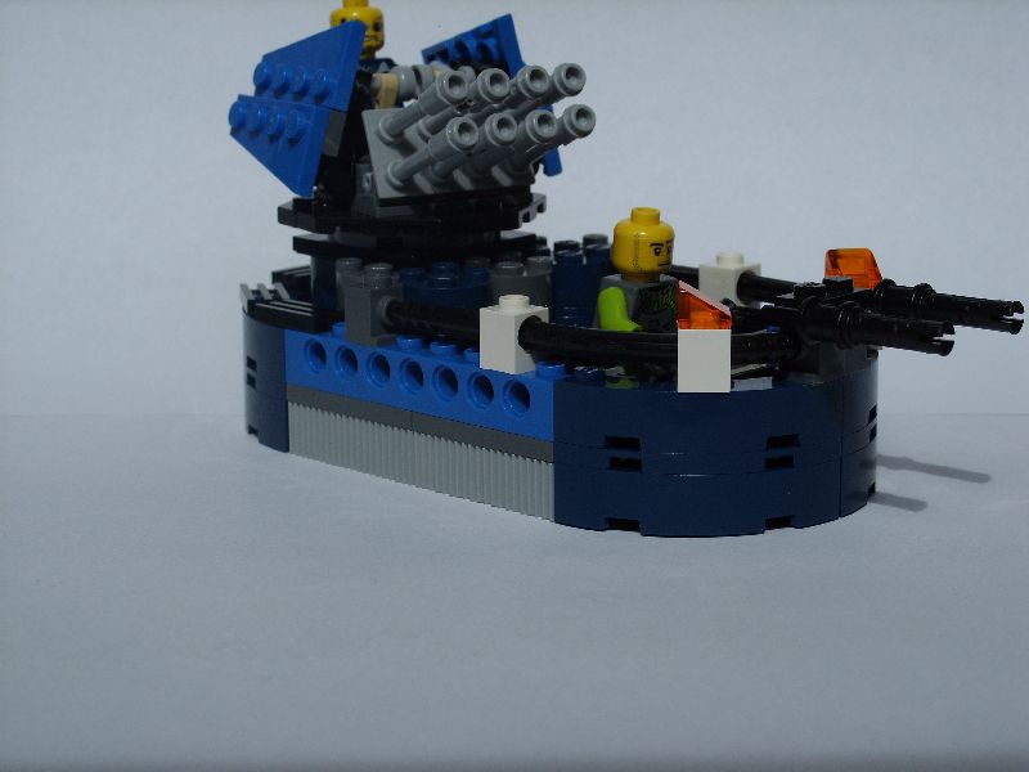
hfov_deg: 26.0
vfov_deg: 19.6
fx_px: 2229
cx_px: 514
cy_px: 386
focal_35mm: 75
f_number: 4.6
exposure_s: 1/284
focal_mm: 15.45
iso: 100
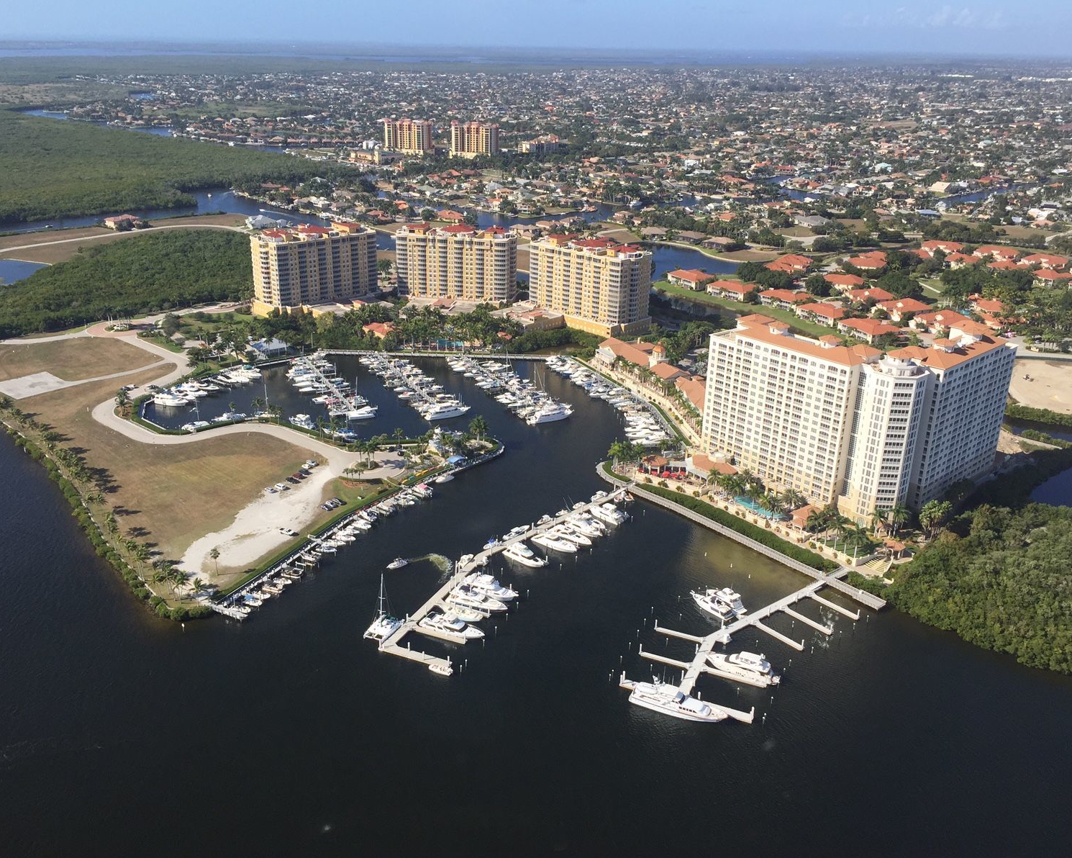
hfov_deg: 57.2
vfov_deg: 47.1
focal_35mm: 31
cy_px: 428
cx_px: 537
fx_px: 984
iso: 32
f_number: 2.2
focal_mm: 4.15
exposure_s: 1/1412
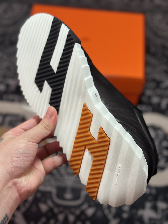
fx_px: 311
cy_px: 112
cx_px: 84
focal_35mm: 48
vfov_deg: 39.7
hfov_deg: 30.3
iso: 80
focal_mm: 6.86
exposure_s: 1/1242
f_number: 1.78
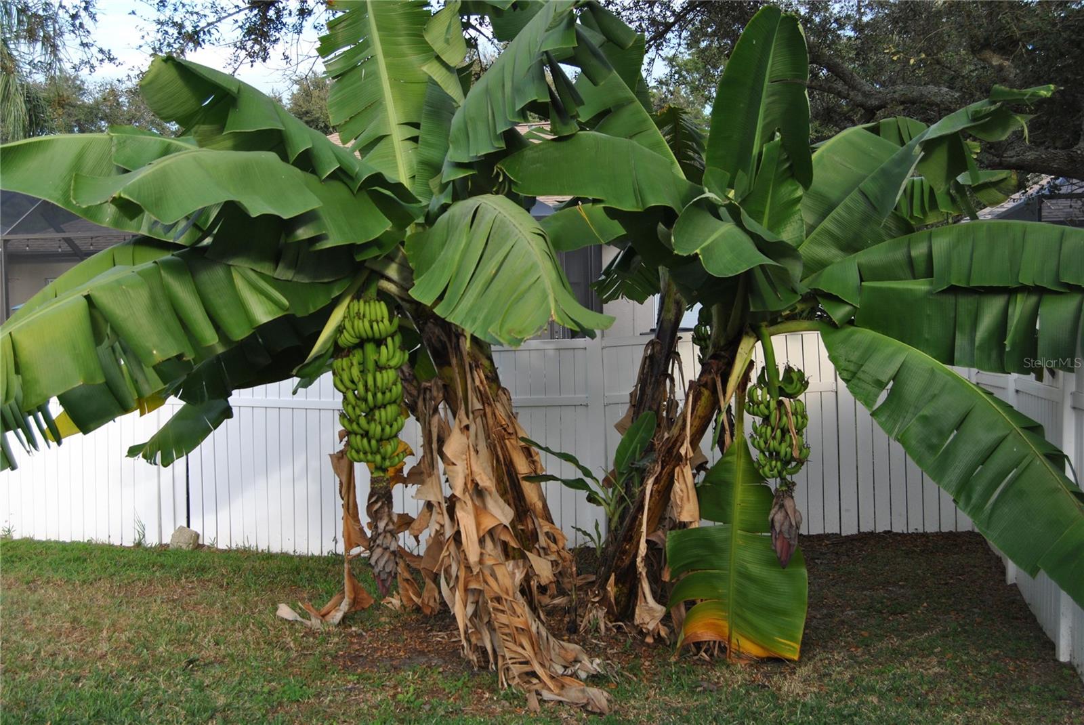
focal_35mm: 45
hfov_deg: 43.6
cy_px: 362
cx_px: 542
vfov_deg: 29.9
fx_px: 1356
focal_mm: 30
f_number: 5.6
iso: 180
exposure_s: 1/125
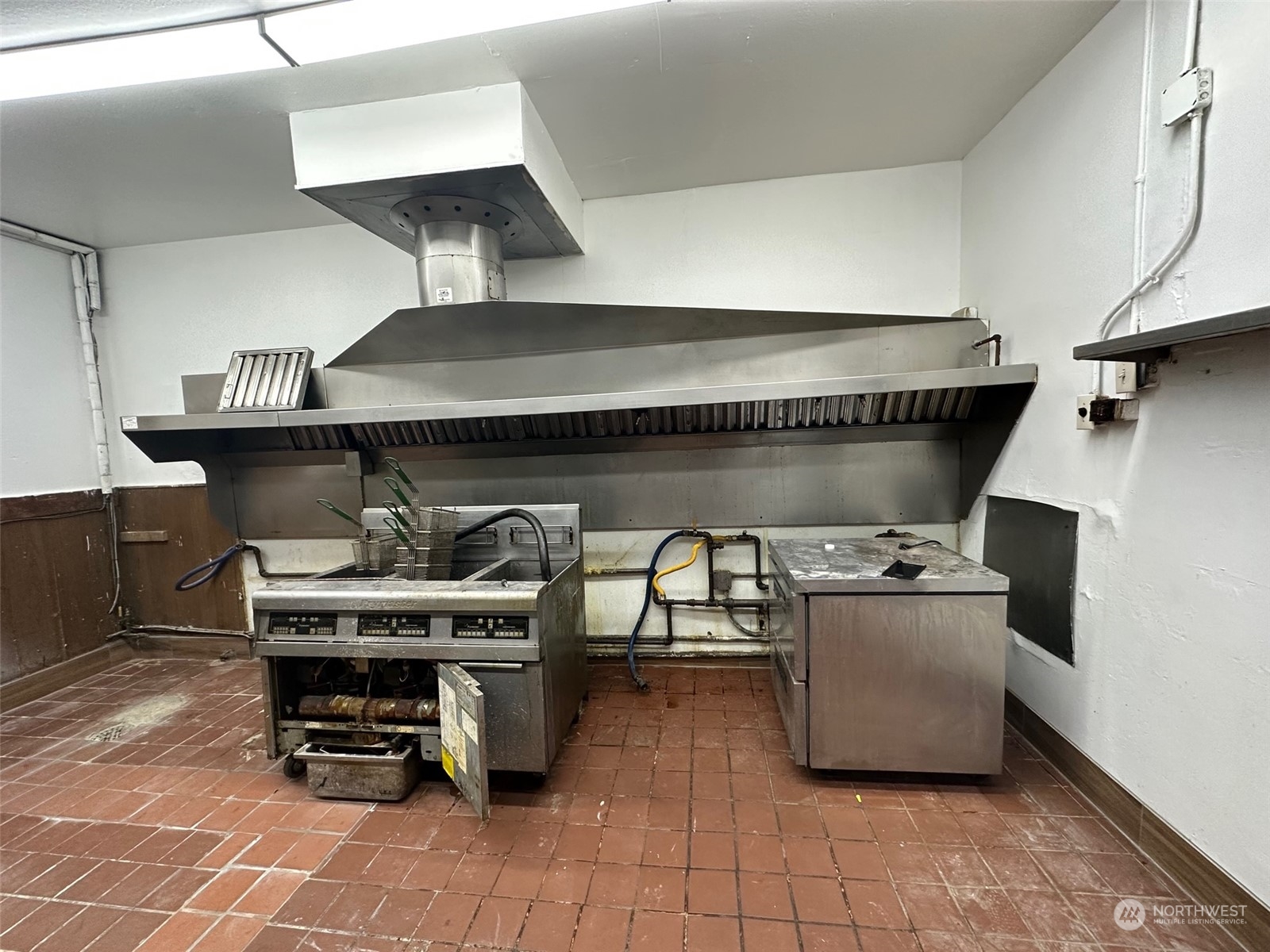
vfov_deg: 85.7
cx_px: 635
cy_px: 476
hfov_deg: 102.1
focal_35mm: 14
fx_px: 514
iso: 200
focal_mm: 2.22
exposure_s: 1/120
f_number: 2.2
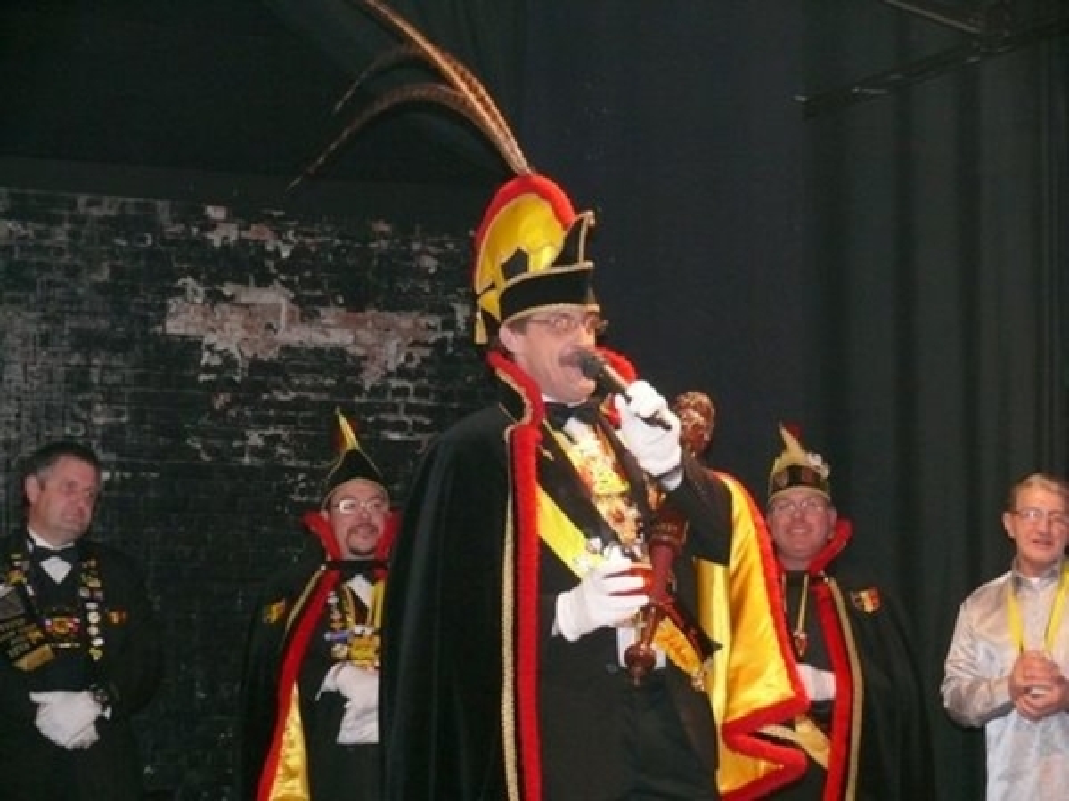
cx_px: 534
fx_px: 3212
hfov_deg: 18.9
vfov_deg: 14.2
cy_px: 400
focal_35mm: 104
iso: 400
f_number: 3.2
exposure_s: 1/30
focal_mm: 21.9
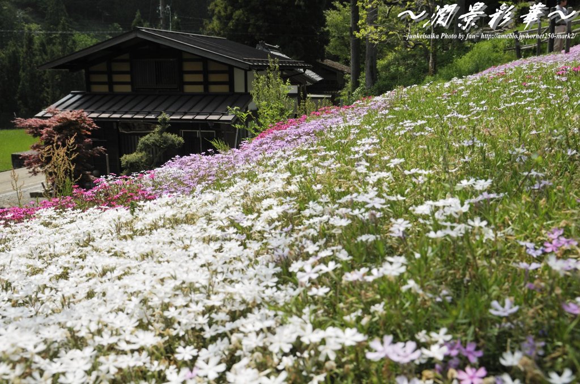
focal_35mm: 39
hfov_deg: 49.6
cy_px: 192
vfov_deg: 34.1
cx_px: 290
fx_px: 627
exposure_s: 1/500
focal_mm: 26
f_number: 10
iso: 200
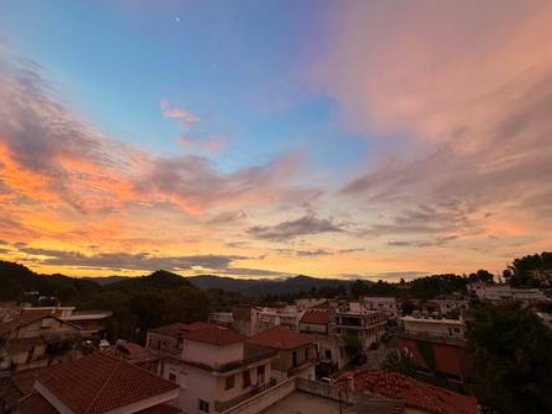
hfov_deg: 98.0
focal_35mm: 15
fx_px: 239
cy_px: 206
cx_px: 259
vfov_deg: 81.7
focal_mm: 2.22
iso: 80
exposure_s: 1/99
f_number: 2.2
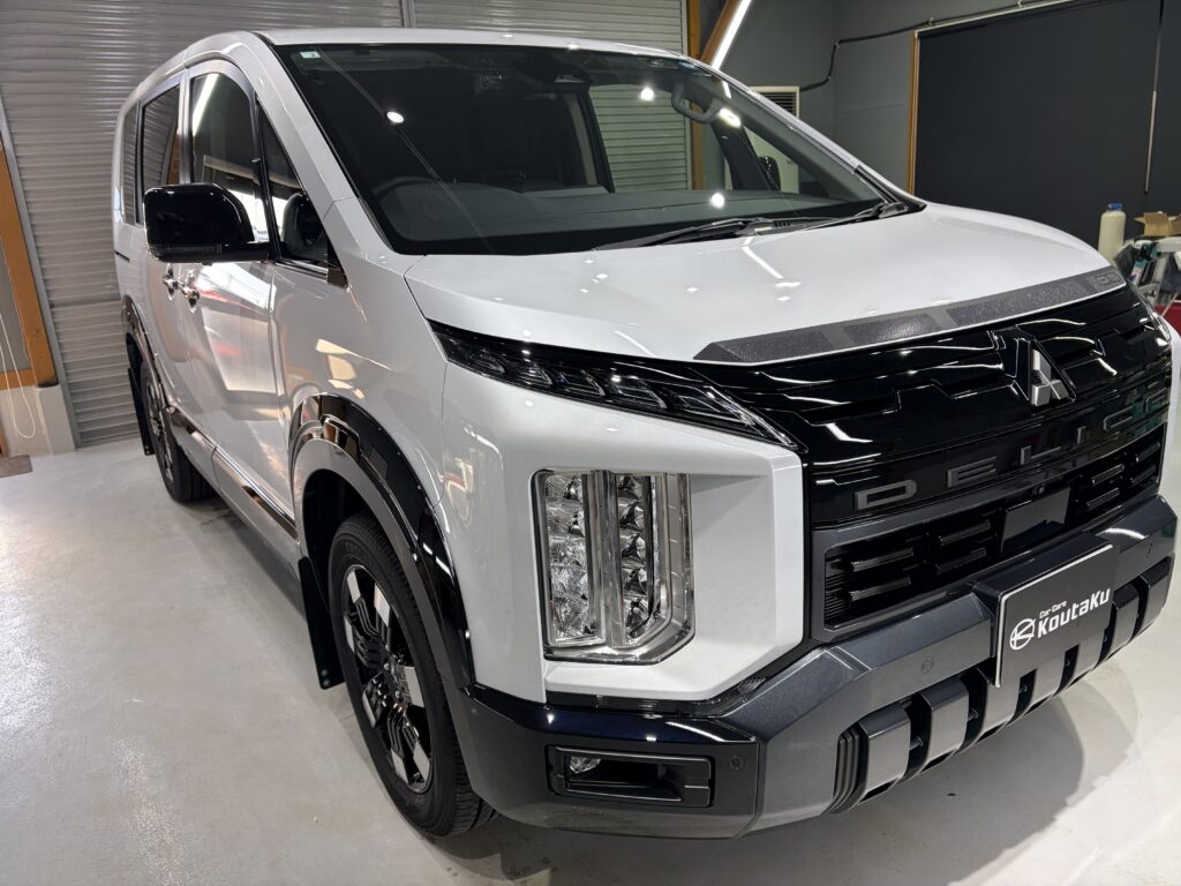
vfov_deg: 53.1
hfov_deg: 67.3
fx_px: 887
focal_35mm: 26
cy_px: 443
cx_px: 590
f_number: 1.6
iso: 32
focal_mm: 5.96
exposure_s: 1/123
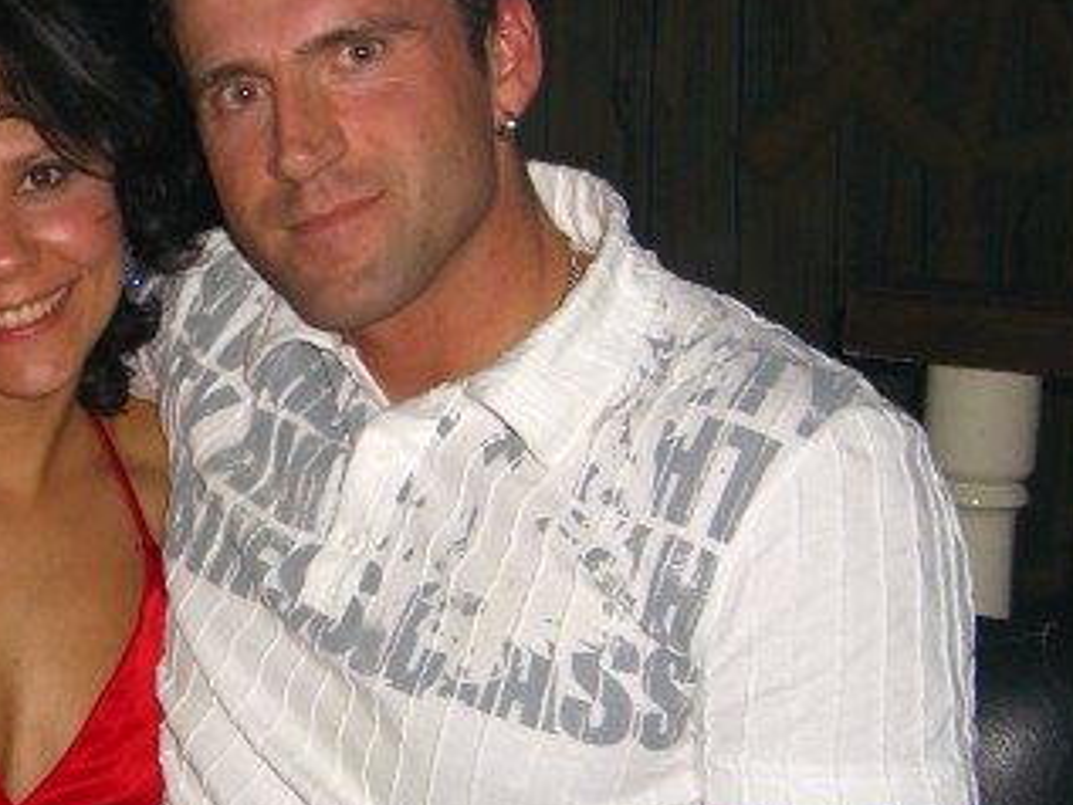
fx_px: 2233
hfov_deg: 26.4
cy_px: 399
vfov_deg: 20.5
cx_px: 186
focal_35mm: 72
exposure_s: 1/60
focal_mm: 7.9
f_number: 2.8
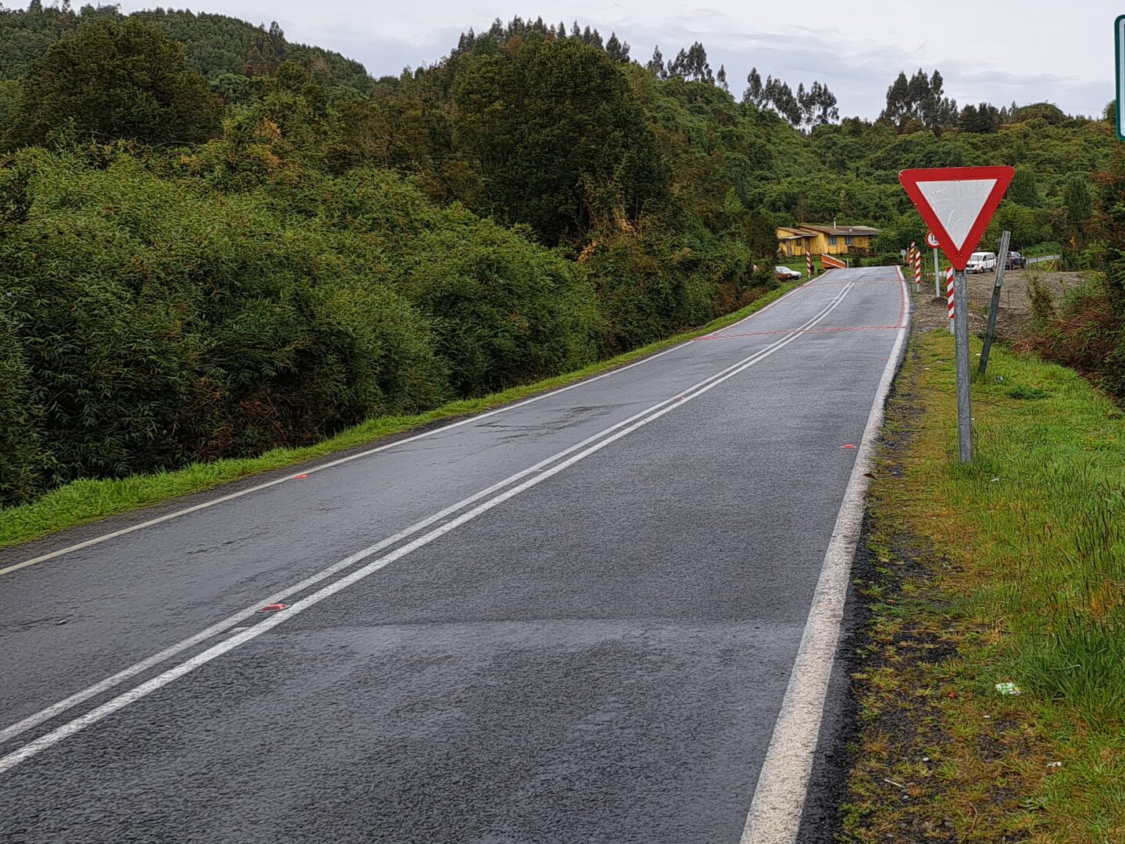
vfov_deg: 33.4
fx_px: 1398
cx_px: 943
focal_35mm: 43
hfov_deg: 41.4
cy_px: 310
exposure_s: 1/678
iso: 50
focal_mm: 5.23
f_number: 1.8
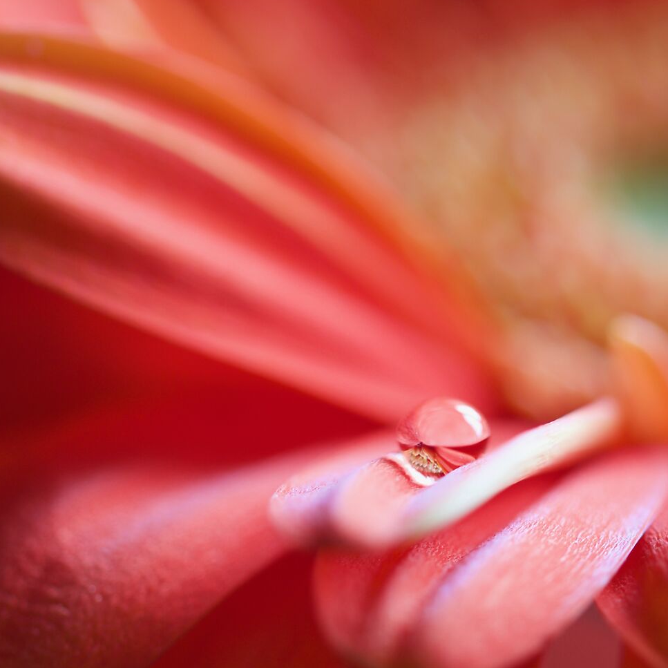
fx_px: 7250
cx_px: 327
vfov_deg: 5.3
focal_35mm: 332
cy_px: 381
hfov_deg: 5.3
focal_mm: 105
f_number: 4
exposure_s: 1/5
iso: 100
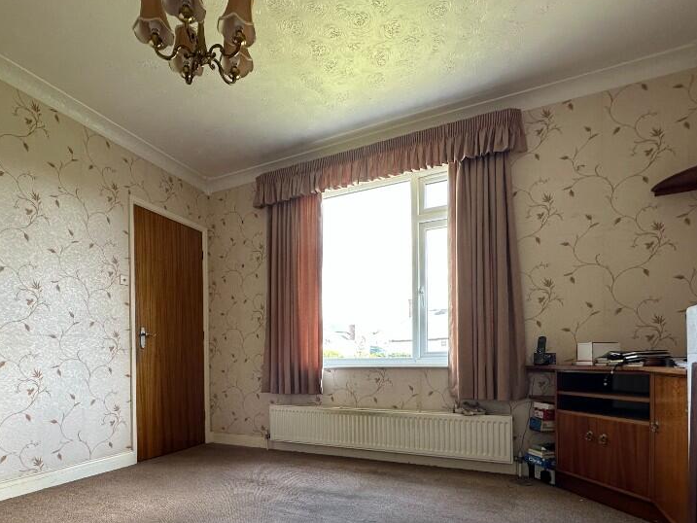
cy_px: 363
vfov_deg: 63.7
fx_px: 403
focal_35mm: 20
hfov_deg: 81.4
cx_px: 307
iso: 100
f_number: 2.2
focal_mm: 2.22
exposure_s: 1/99
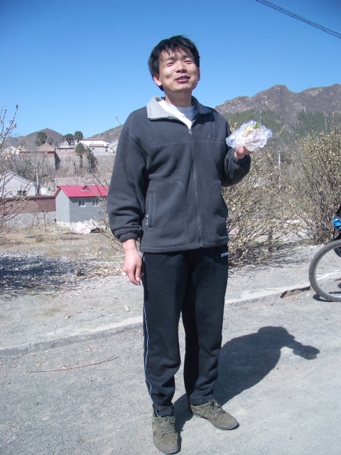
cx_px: 170
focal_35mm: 35
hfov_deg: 40.7
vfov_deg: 52.6
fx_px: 460
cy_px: 228
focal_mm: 5.8
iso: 50
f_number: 4.3
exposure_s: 1/400
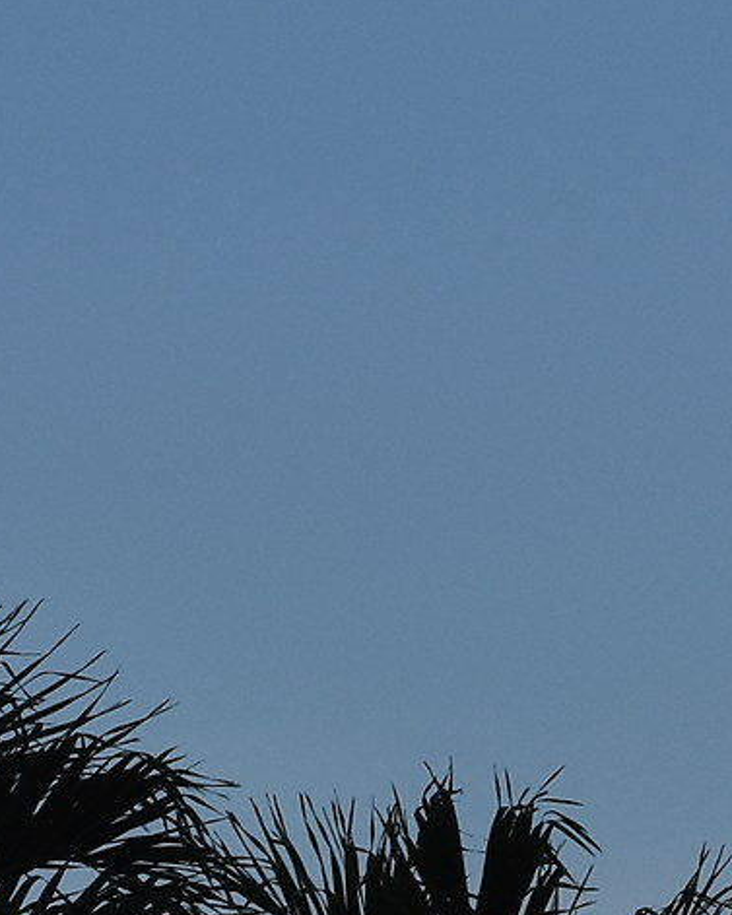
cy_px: -88
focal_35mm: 287
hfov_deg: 5.3
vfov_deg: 6.7
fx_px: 7770
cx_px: 1186
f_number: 8
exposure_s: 1/800
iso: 400
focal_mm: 40
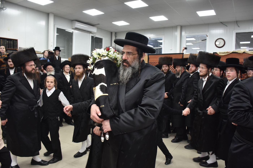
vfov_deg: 47.9
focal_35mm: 27
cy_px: 84
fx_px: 190
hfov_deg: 67.4
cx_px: 126
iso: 1000
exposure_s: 1/100
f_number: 5.6
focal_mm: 18
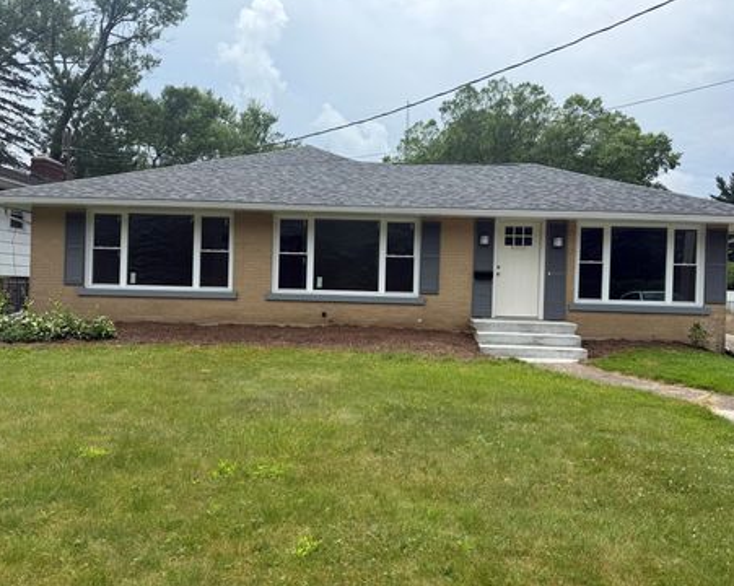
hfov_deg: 66.0
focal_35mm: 26
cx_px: 391
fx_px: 564
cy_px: 294
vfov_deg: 54.9
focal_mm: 6.76
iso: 80
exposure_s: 1/3953
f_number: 1.78
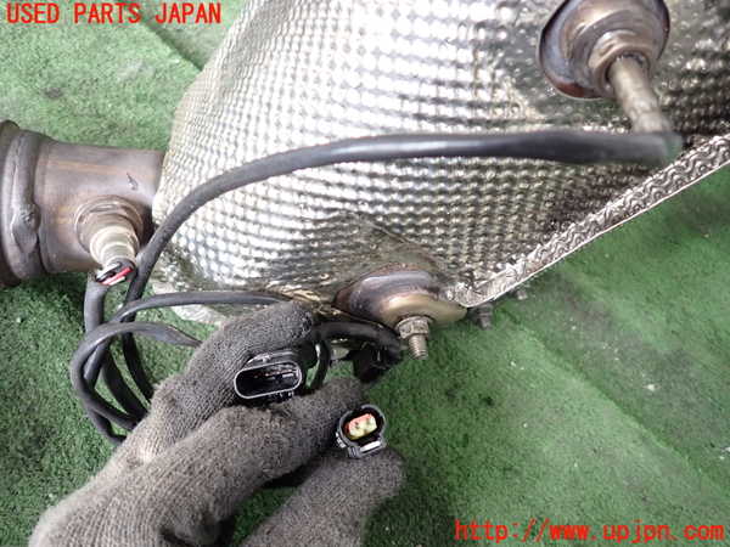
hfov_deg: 69.4
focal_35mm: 25
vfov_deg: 54.9
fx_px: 527
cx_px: 365
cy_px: 274
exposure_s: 1/125
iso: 320
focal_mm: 4.5
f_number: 2
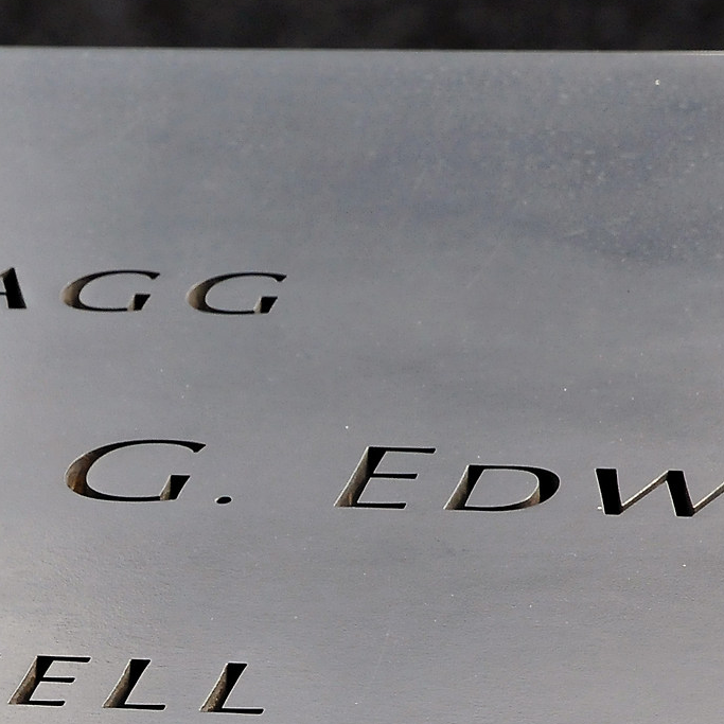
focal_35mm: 380
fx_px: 9004
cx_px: -451
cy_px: 515
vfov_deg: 4.6
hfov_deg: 4.6
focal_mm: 85
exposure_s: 1/400
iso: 1000
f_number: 10
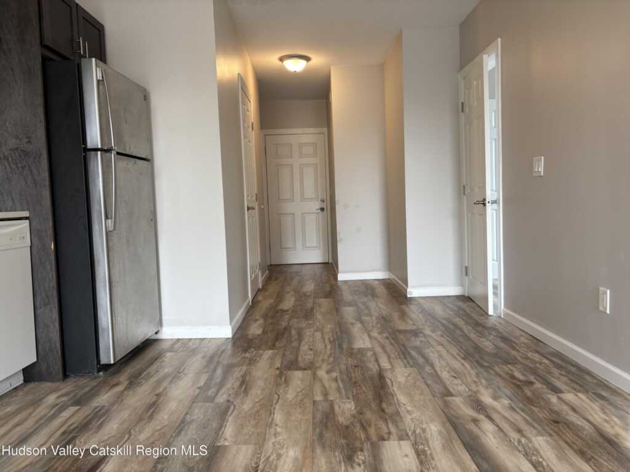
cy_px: 236
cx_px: 315
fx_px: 473
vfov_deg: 53.1
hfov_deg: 67.3
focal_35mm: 26
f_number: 1.6
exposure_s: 1/60
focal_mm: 5.96
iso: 100
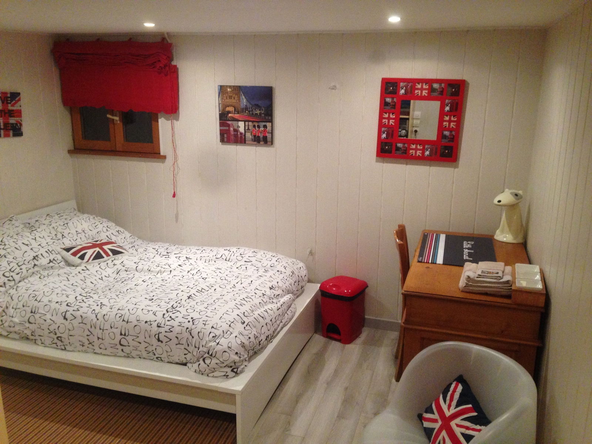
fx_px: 564
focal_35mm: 33
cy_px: 222
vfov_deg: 42.9
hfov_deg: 55.4
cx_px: 296
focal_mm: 4.12
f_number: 2.4
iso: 320
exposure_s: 1/20
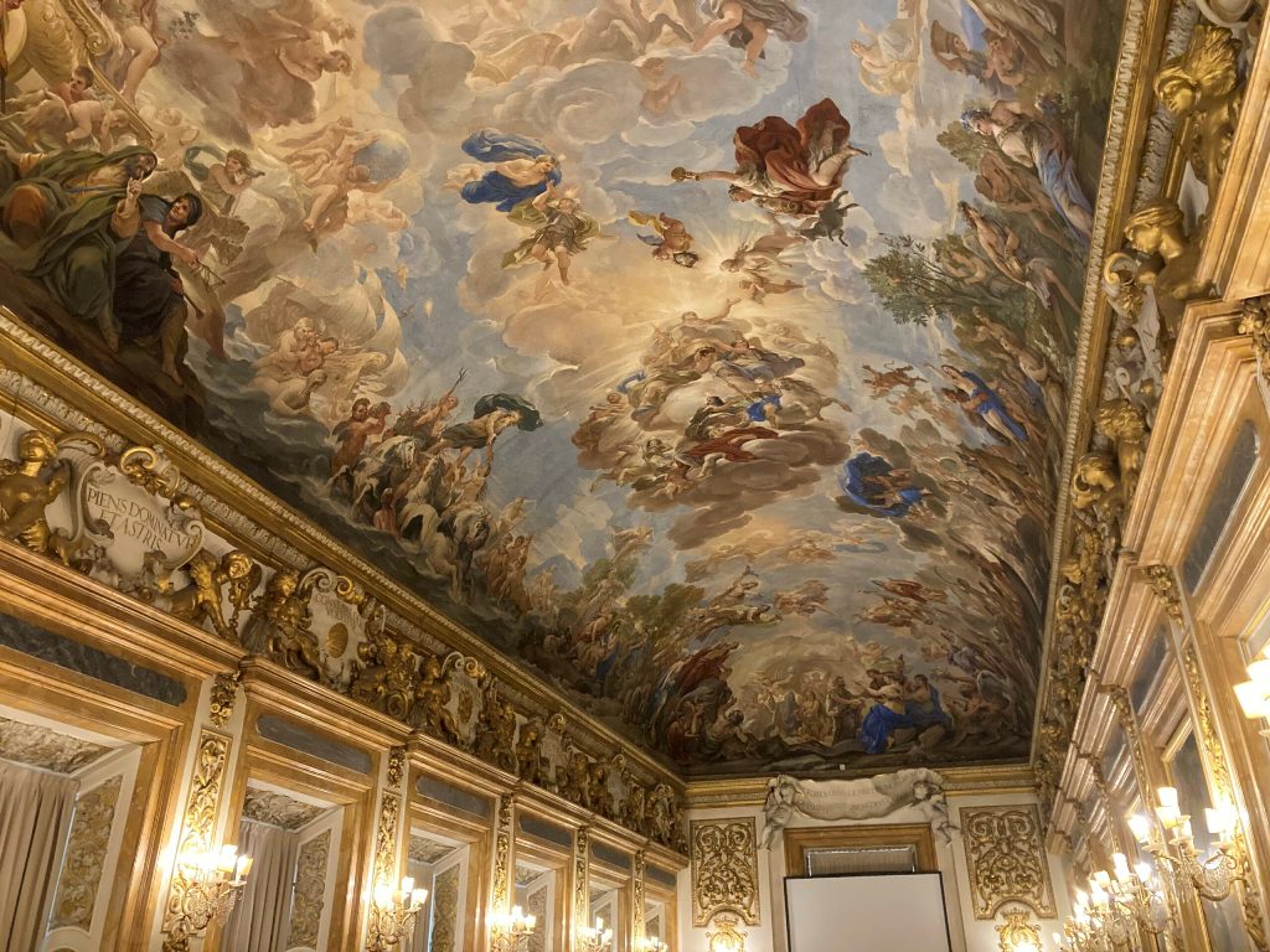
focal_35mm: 28
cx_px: 635
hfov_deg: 63.4
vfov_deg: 49.7
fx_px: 1027
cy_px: 476
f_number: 1.8
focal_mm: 3.99
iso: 500
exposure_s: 1/25
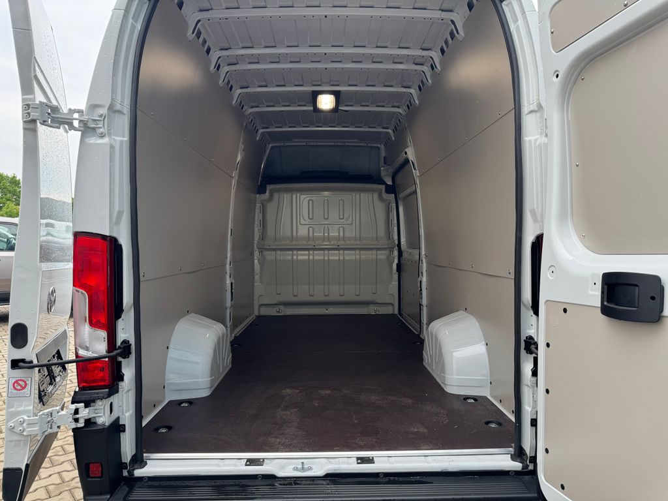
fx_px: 463
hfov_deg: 71.6
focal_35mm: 24
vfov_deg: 56.8
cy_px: 250
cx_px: 334
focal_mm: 6.76
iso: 64
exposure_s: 1/121
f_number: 1.78
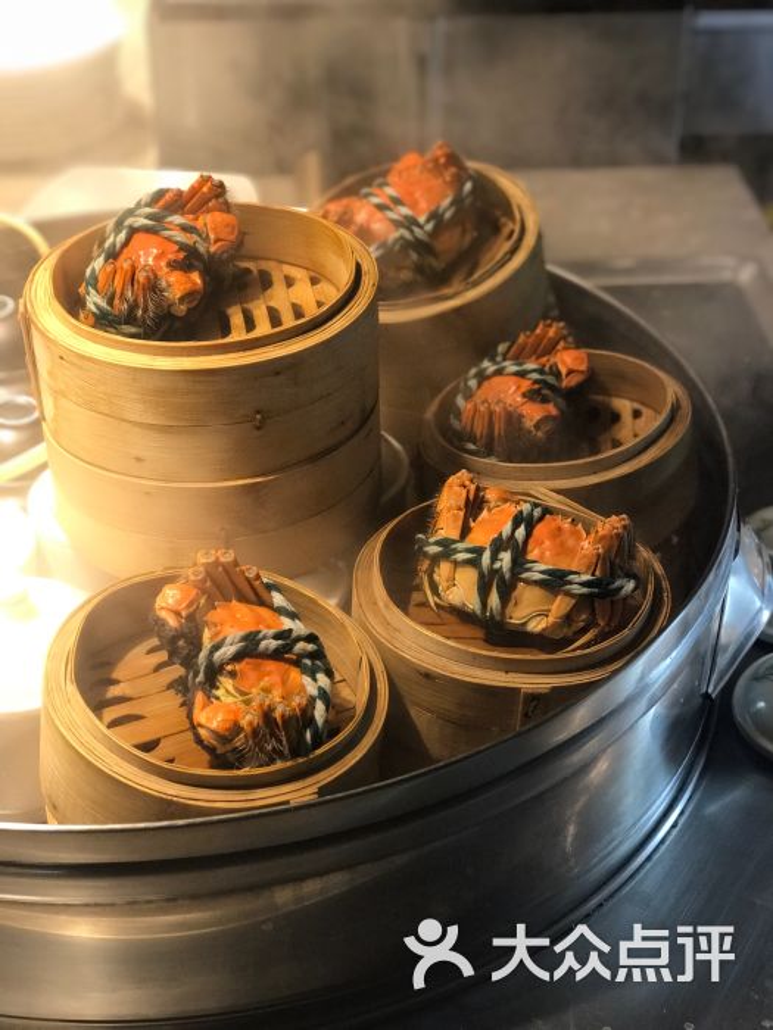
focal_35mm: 57
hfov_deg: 25.7
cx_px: 386
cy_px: 515
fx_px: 1697
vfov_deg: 33.8
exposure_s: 1/50
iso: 160
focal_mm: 6.6
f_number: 2.8
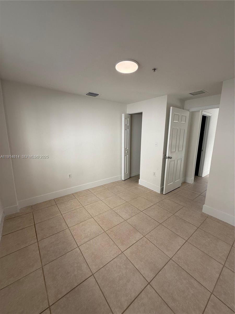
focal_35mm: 14
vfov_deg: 102.1
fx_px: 127
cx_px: 118
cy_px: 157
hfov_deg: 85.7
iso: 50
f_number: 2.2
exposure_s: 1/235
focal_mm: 2.22
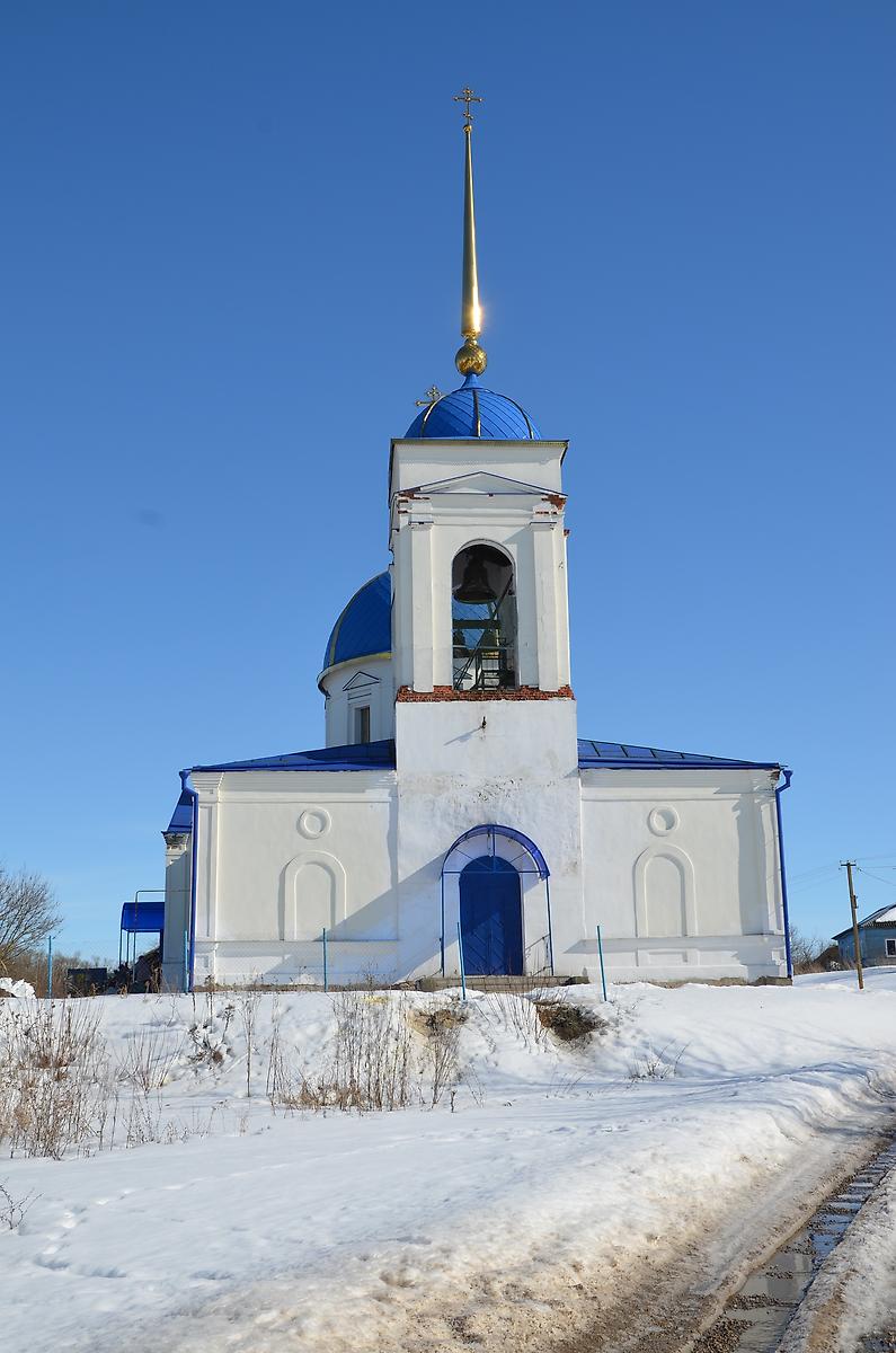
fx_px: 1350
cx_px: 448
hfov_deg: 36.7
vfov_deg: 53.2
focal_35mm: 36
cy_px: 676
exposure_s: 1/400
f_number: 10
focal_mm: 24
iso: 100
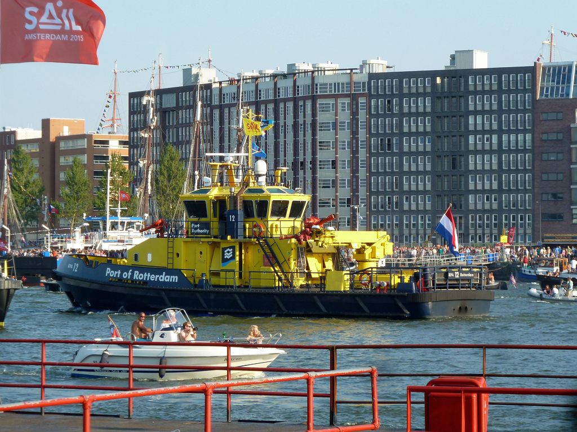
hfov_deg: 14.4
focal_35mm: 137
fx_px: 2281
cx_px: 288
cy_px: 216
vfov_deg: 10.8
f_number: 4.5
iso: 80
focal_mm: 22.5
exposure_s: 1/200
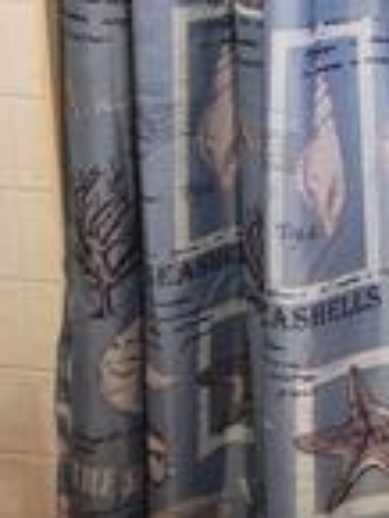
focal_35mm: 122
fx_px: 1825
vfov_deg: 15.8
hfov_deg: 11.6
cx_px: 589
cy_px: -7
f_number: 1.8
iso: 400
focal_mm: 5.4
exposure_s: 1/60
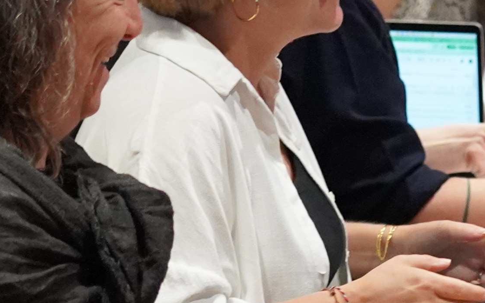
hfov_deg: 5.9
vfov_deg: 3.7
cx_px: 691
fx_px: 4640
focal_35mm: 351
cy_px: -306
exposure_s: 1/160
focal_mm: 64
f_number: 4
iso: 6400
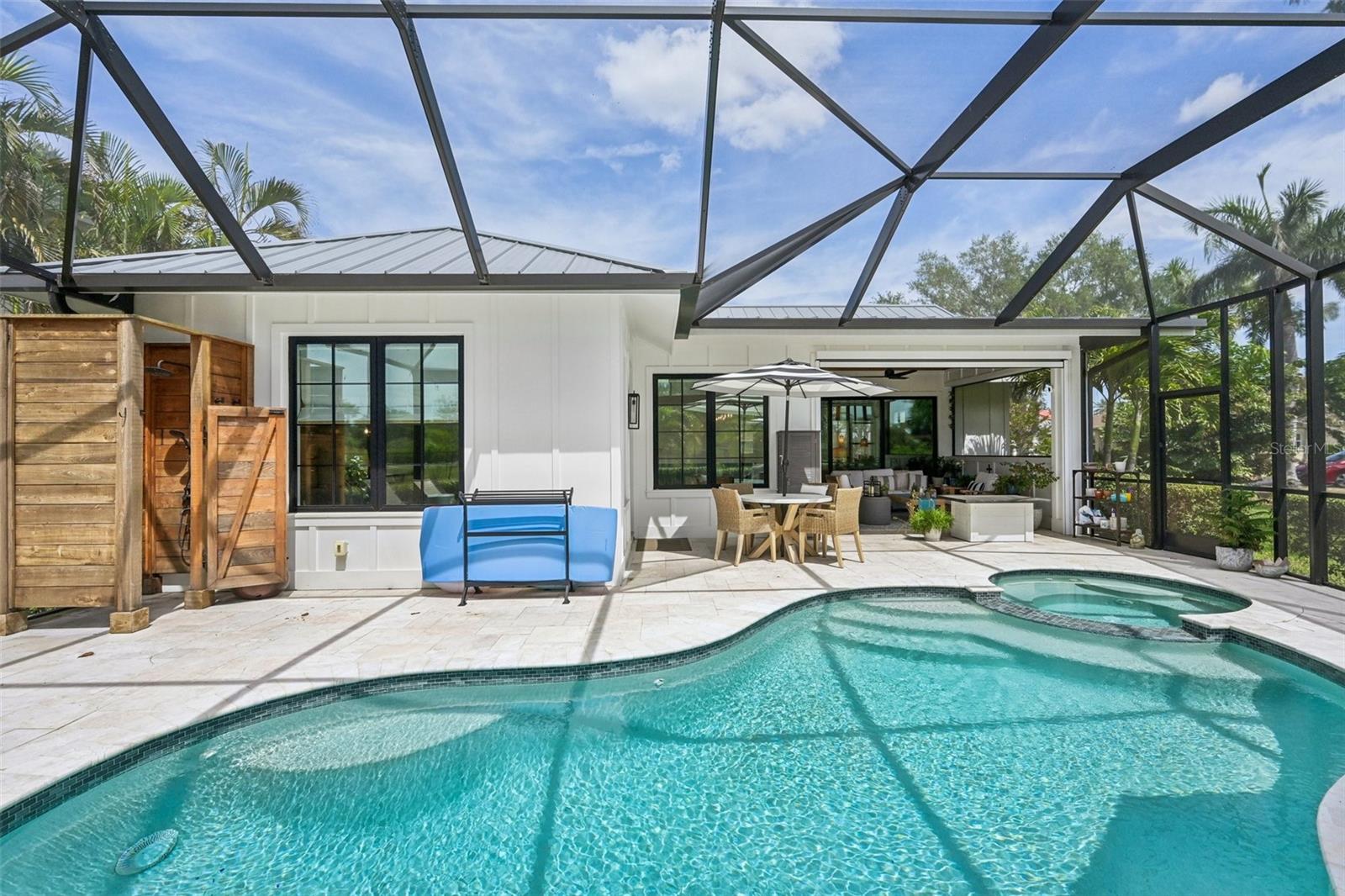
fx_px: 598
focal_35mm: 16
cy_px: 448
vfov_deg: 73.7
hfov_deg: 96.7
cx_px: 672
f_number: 8
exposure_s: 1/1000
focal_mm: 16
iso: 400
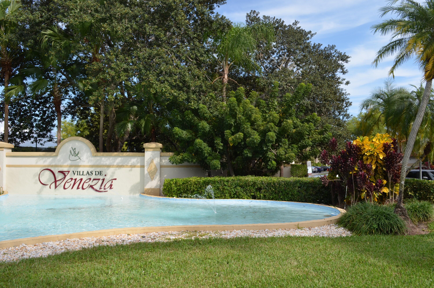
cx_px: 217
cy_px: 144
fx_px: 397
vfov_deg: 39.8
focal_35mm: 33
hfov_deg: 57.3
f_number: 7.1
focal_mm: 22
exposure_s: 1/200
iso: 100
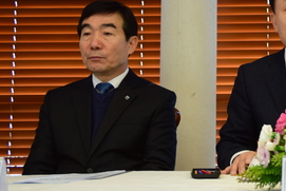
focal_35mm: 93
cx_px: 303
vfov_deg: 14.6
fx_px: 740
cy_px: 26
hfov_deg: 21.0
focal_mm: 29
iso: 400
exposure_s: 1/30
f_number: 4
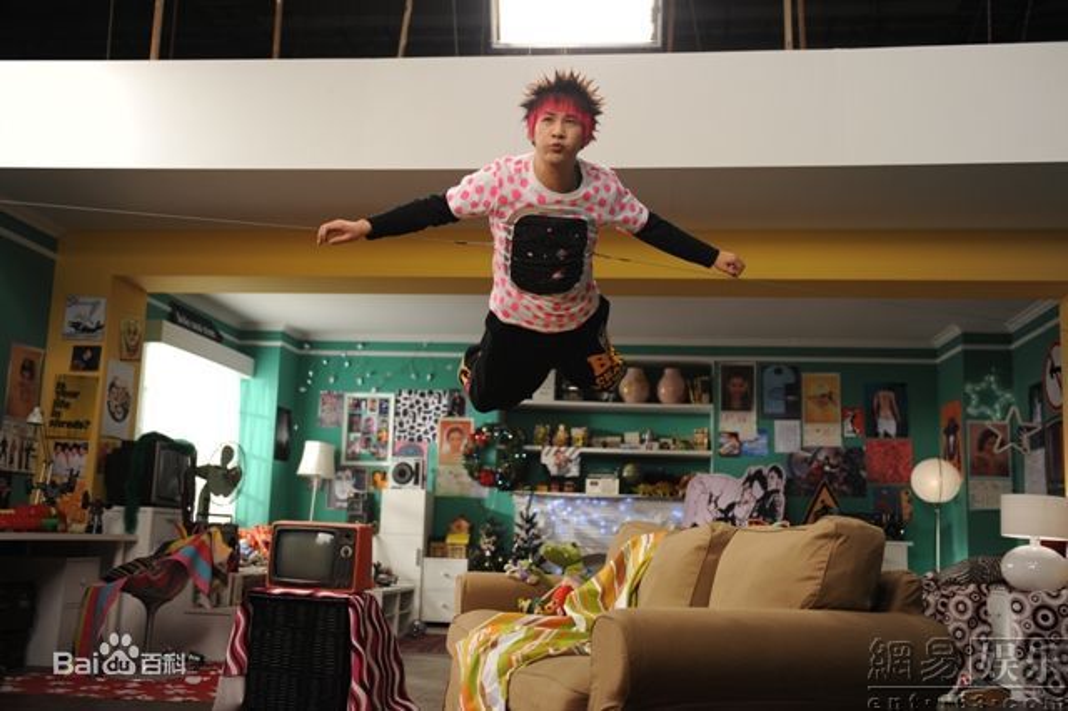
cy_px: 356
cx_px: 534
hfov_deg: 50.7
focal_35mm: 38
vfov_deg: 35.0
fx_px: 1127
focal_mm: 38
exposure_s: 1/640
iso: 800
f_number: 2.8
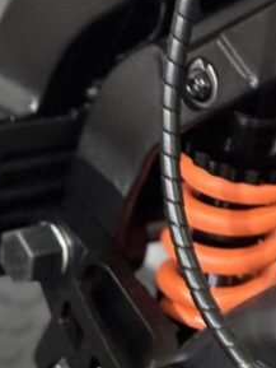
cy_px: 329
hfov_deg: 8.0
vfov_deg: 10.7
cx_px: 346
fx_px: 1955
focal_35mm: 184
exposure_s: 1/20
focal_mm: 5.96
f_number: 1.6
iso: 640
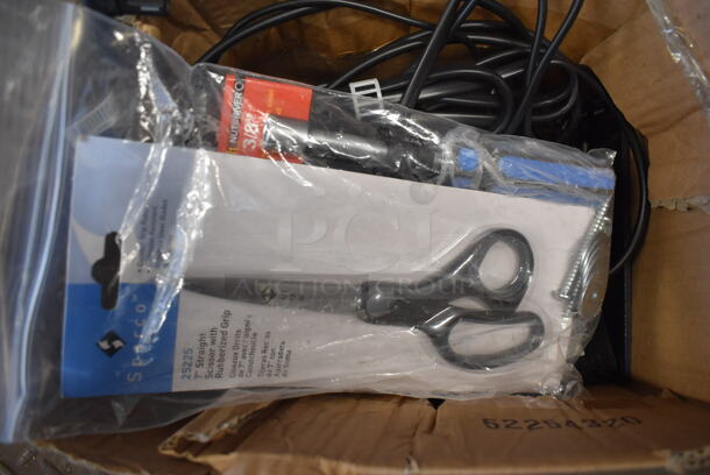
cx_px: 355
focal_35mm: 27
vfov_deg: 48.0
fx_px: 533
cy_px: 238
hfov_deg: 67.3
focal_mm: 18
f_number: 4
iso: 1100
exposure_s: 1/60
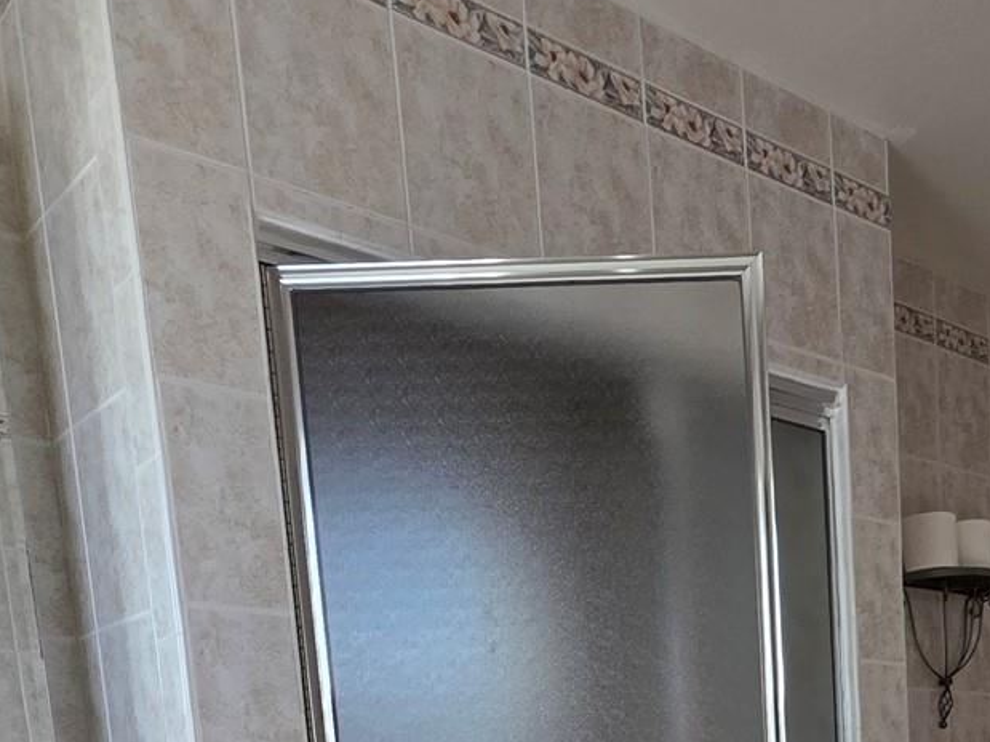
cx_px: 907
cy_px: 998
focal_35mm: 43
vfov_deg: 27.3
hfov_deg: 40.3
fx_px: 1230
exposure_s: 1/359
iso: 125
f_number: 1.9
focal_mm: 2.2
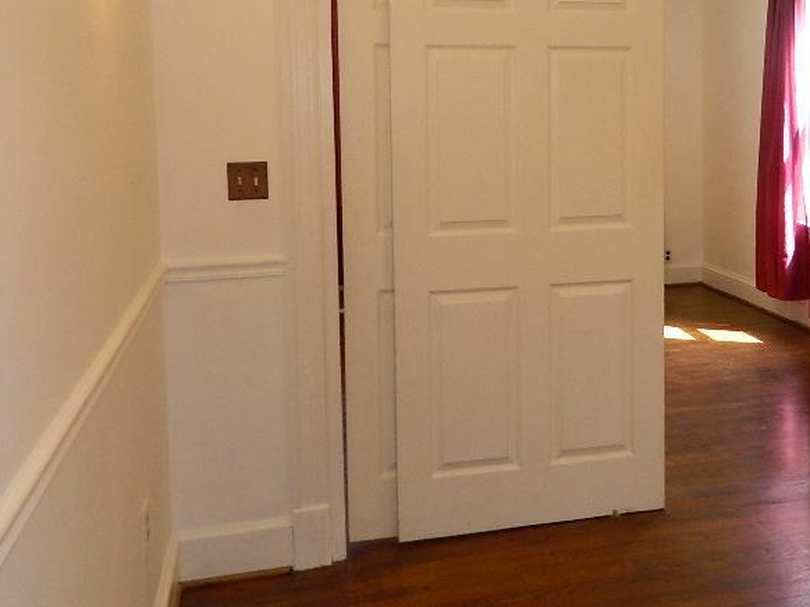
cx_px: 605
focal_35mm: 44
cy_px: 161
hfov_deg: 41.7
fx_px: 1029
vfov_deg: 32.3
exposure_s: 1/30
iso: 160
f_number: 3.1
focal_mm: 4.5
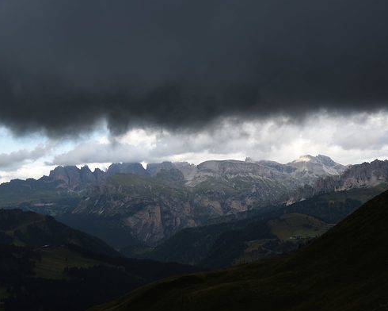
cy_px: 156
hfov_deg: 40.3
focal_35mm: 46
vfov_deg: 32.7
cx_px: 217
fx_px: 528
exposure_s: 1/400
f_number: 4.5
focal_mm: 40
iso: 100
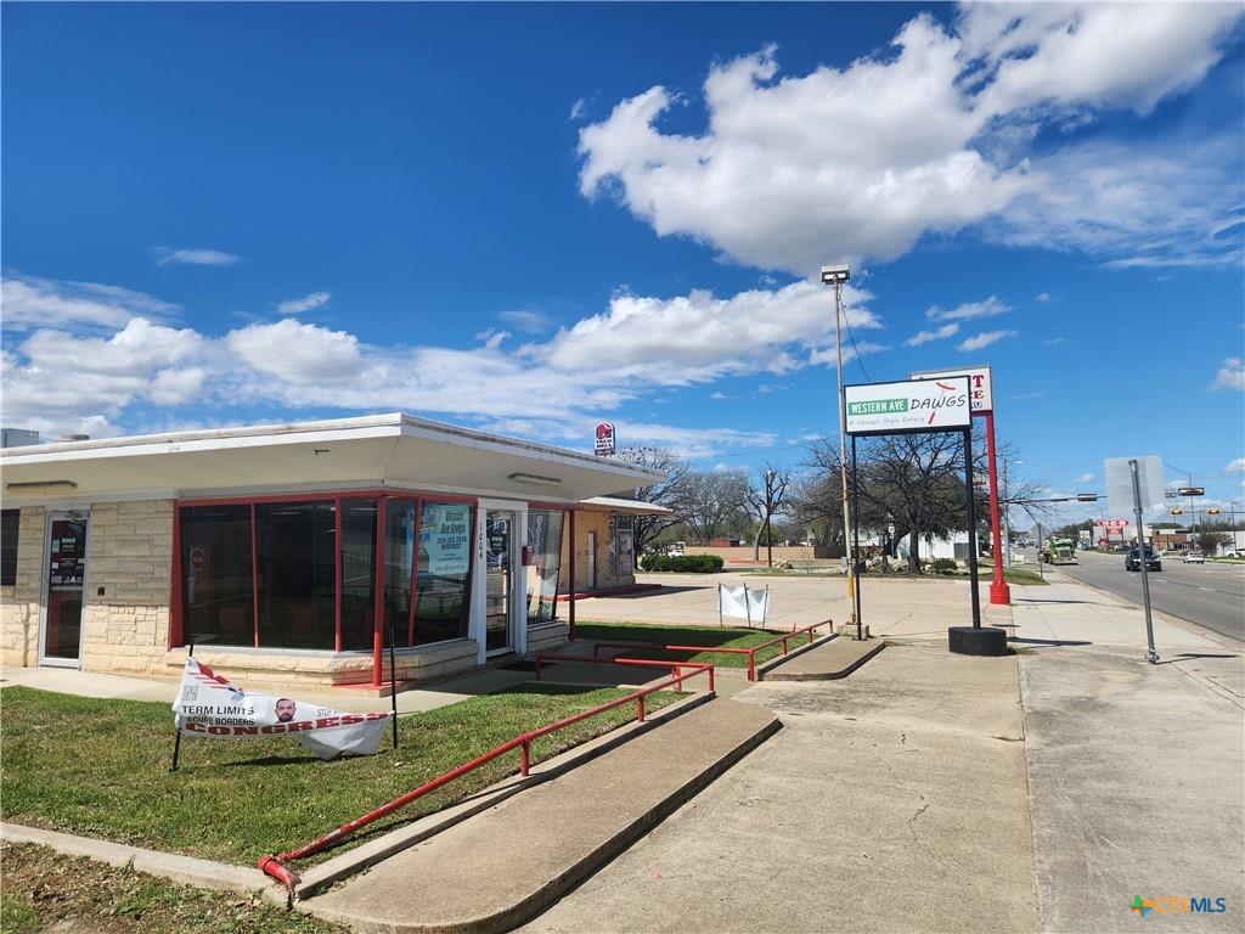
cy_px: 467
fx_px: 827
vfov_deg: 58.9
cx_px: 622
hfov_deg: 73.9
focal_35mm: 23
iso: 20
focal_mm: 5.4
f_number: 1.8
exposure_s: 1/2463
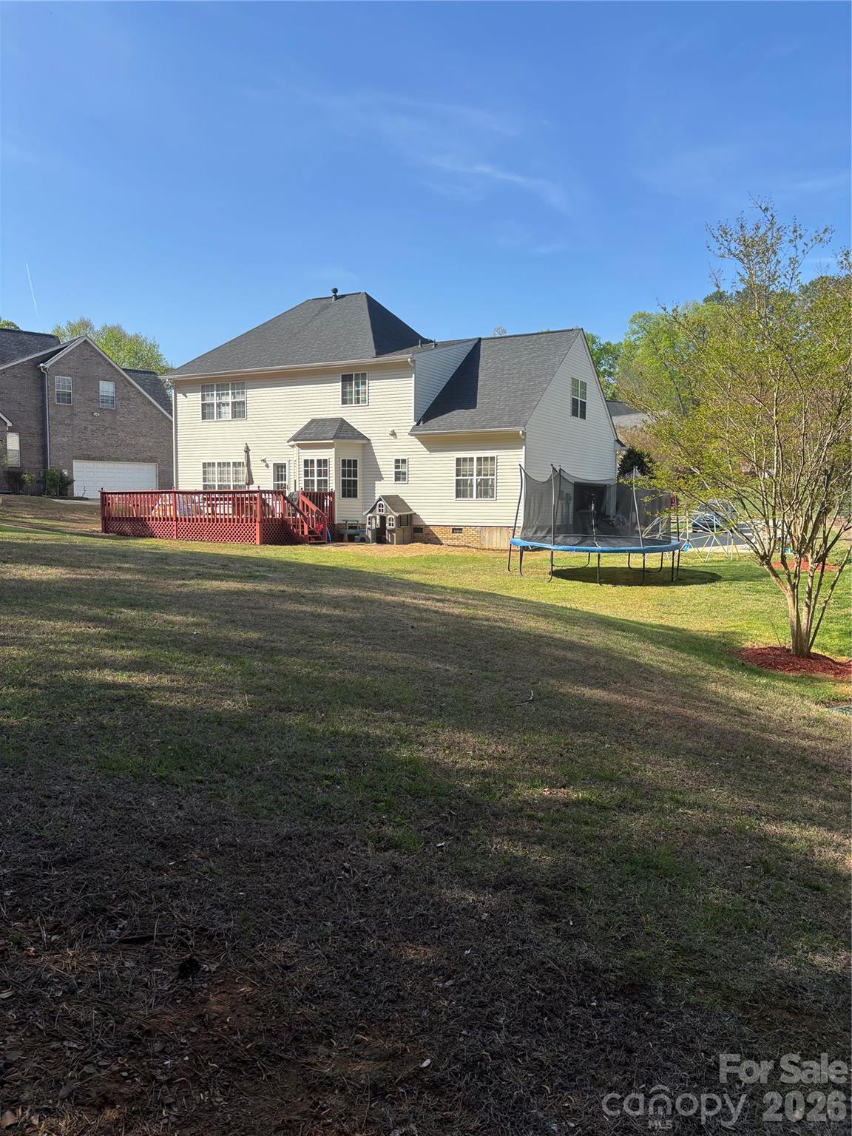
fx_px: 853
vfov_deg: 67.3
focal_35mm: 26
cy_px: 568
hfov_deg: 53.1
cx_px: 426
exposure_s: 1/2024
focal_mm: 5.96
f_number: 1.6
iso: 50
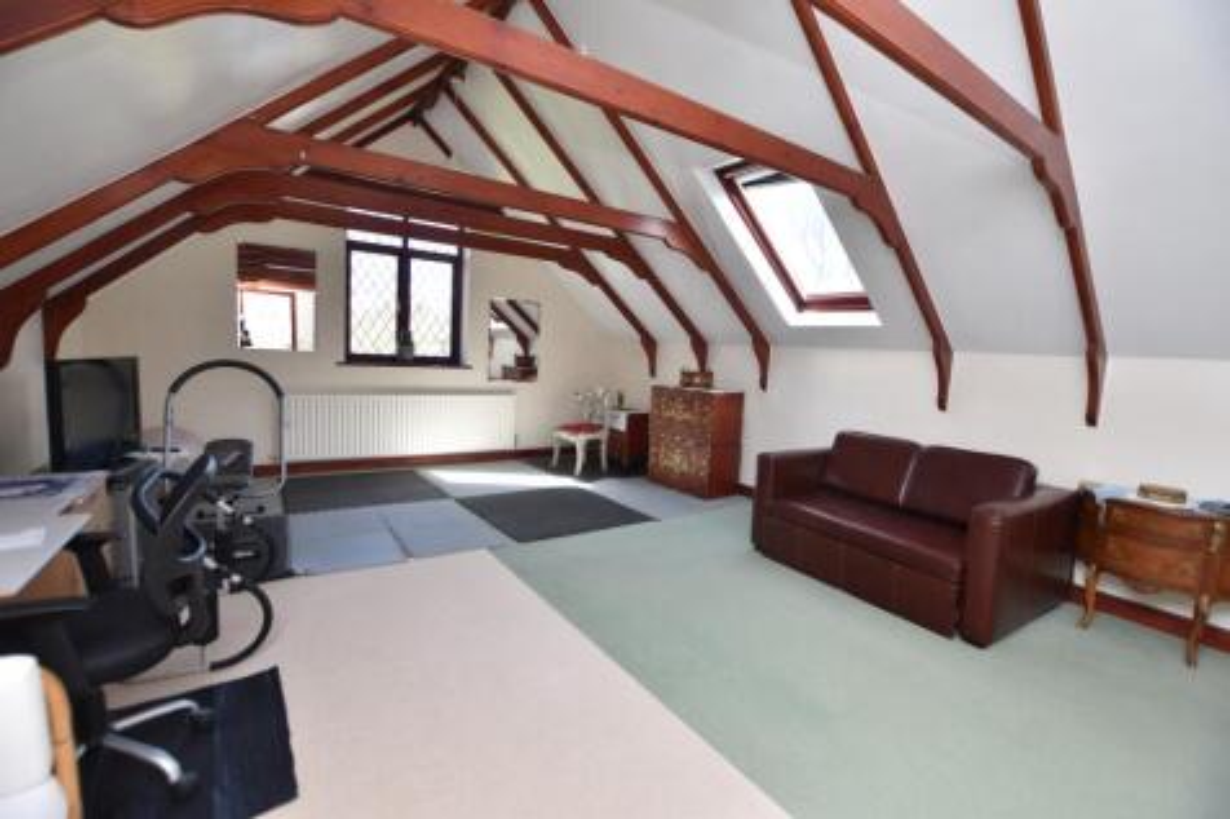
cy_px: 410
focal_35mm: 15
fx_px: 512
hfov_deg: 100.4
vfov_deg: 77.3
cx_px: 615
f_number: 4
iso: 100
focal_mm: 10
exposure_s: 1/60
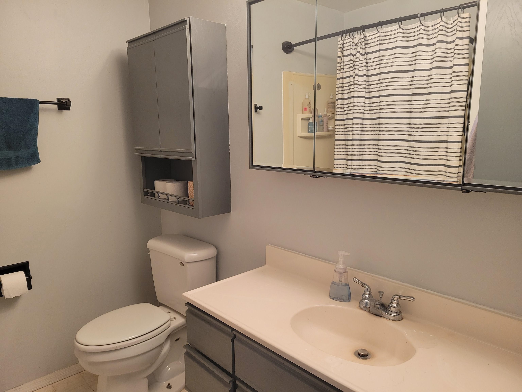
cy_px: 196
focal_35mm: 26
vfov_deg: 53.1
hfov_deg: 67.3
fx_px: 392
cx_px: 261
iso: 250
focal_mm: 5.4
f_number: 1.8
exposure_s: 1/40
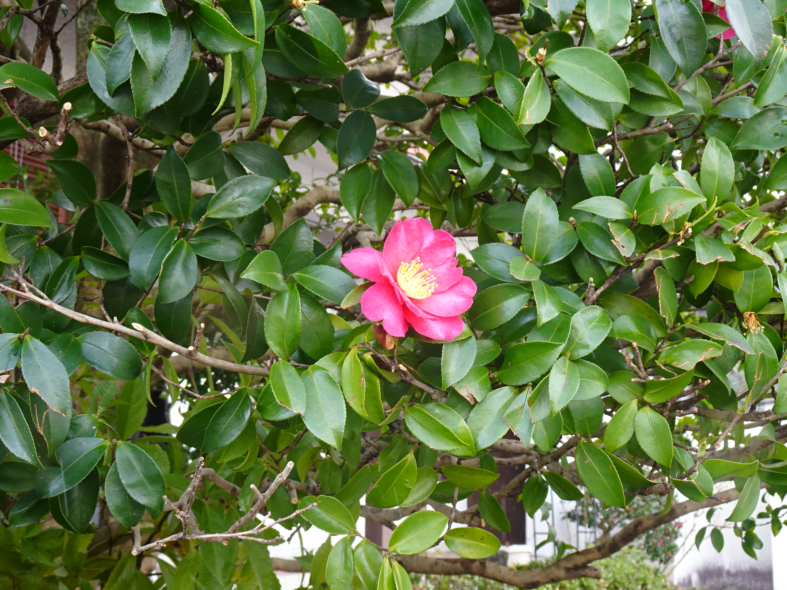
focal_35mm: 46
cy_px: 295
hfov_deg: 41.2
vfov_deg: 31.5
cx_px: 394
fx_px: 1046
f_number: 4.5
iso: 125
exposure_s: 1/50
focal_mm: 7.53
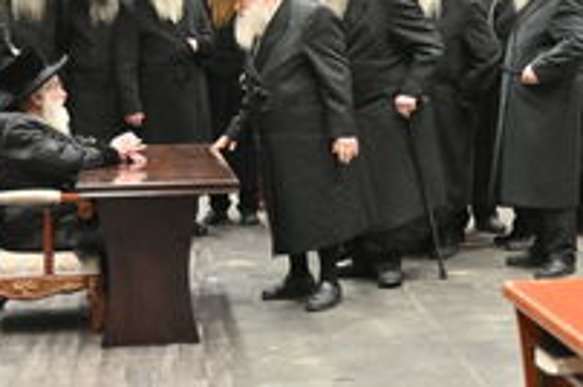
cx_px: 424
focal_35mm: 91
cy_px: 81
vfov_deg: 14.9
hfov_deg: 22.2
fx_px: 1471
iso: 800
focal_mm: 31
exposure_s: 1/320
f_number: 4
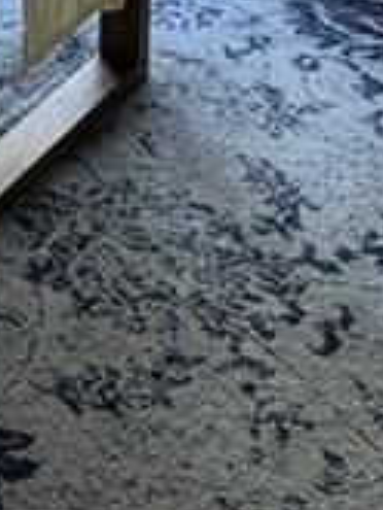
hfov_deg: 14.0
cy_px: -461
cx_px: -90
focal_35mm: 102
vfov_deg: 15.8
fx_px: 1503
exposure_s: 1/120
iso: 80
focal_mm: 2.22
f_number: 2.2
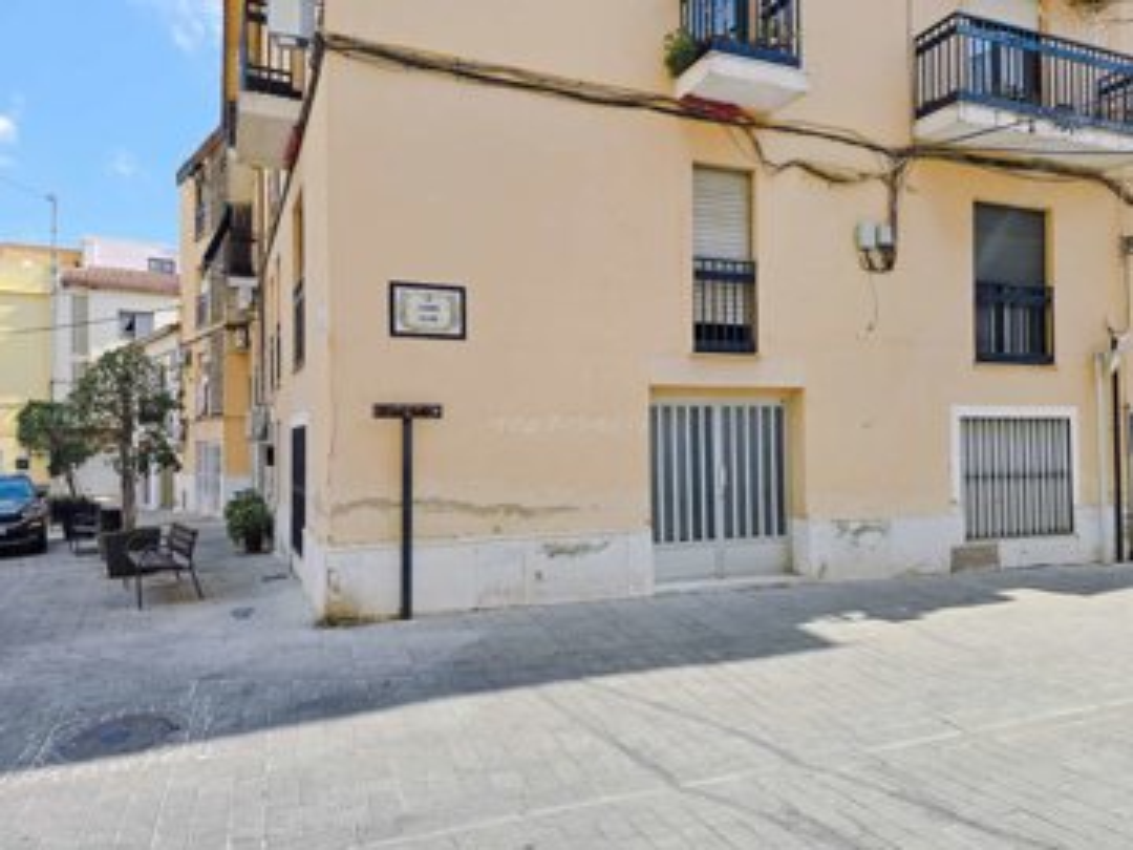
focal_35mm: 23
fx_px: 753
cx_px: 566
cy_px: 425
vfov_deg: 58.9
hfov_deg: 73.9
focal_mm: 6.3
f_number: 1.7
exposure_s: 1/412
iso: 12
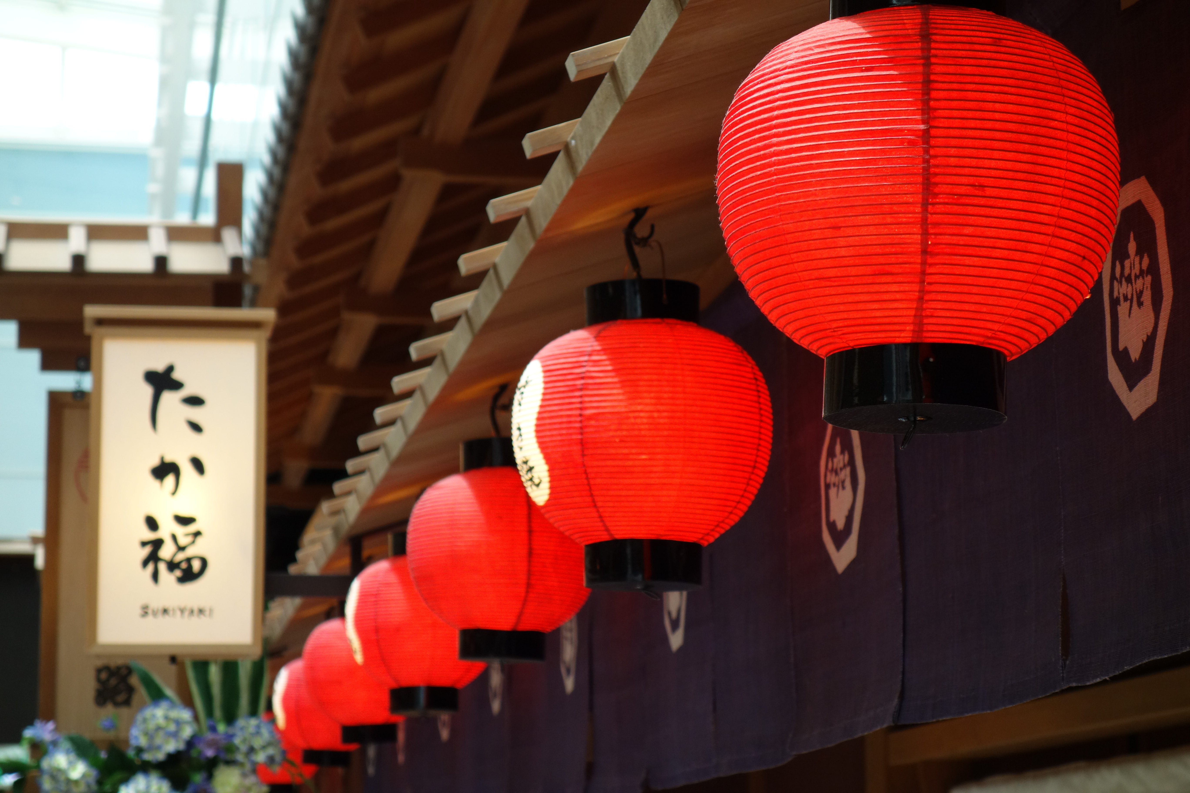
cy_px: 396
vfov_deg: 13.7
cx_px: 595
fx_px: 3305
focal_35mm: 100
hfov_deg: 20.4
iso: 400
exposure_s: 1/125
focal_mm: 37.1
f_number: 4.9
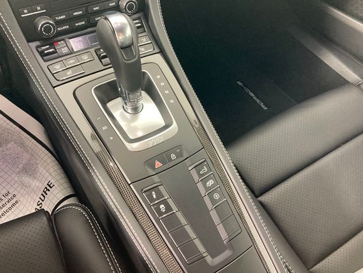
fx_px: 325
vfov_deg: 45.4
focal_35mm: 31
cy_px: 125
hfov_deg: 58.3
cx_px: 168
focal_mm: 3.99
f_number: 1.8
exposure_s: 1/60
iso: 250
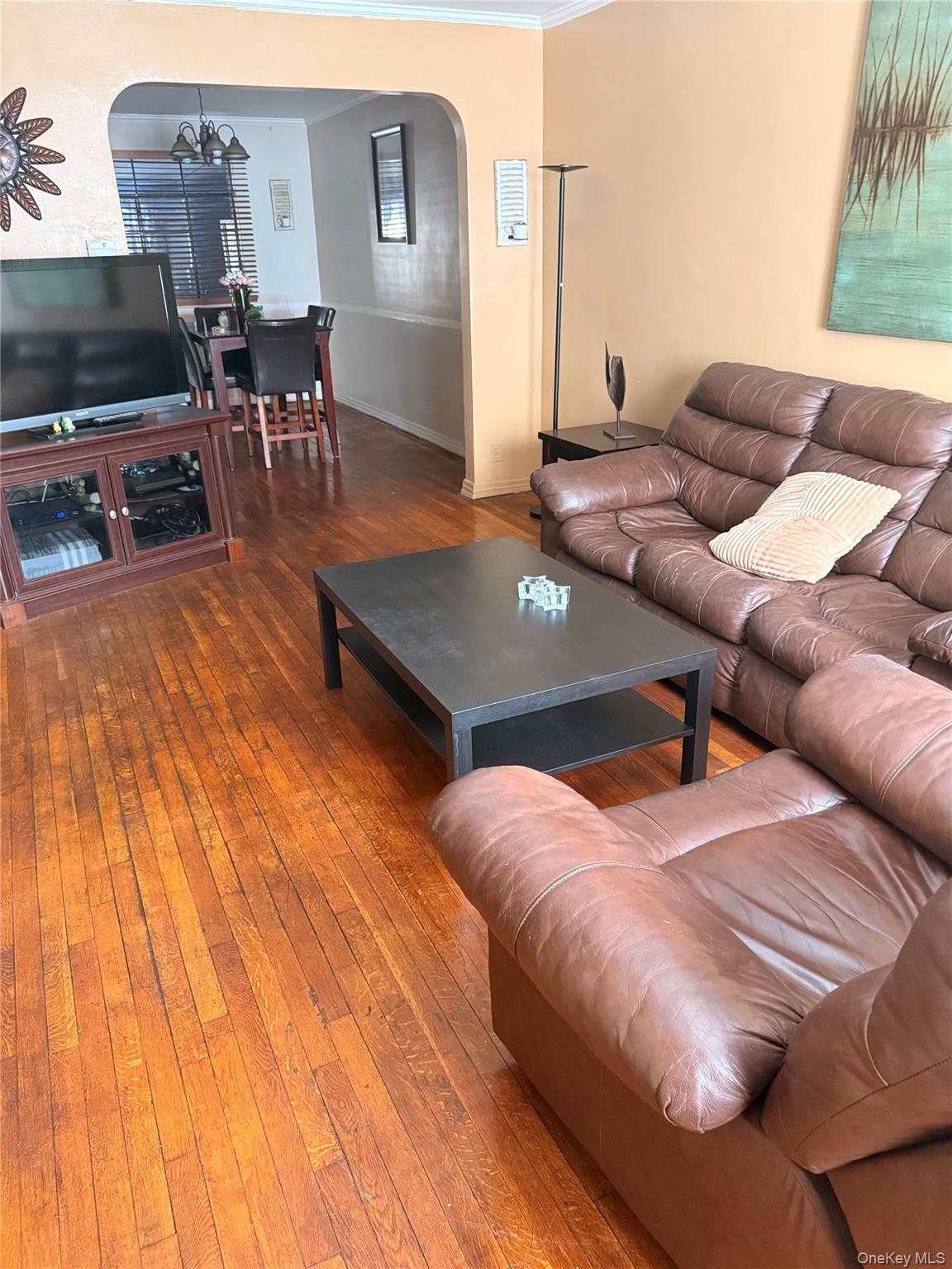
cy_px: 634
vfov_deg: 71.6
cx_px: 476
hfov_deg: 56.8
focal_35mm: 24
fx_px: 880
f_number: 1.78
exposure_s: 1/60
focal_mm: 6.76
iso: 640
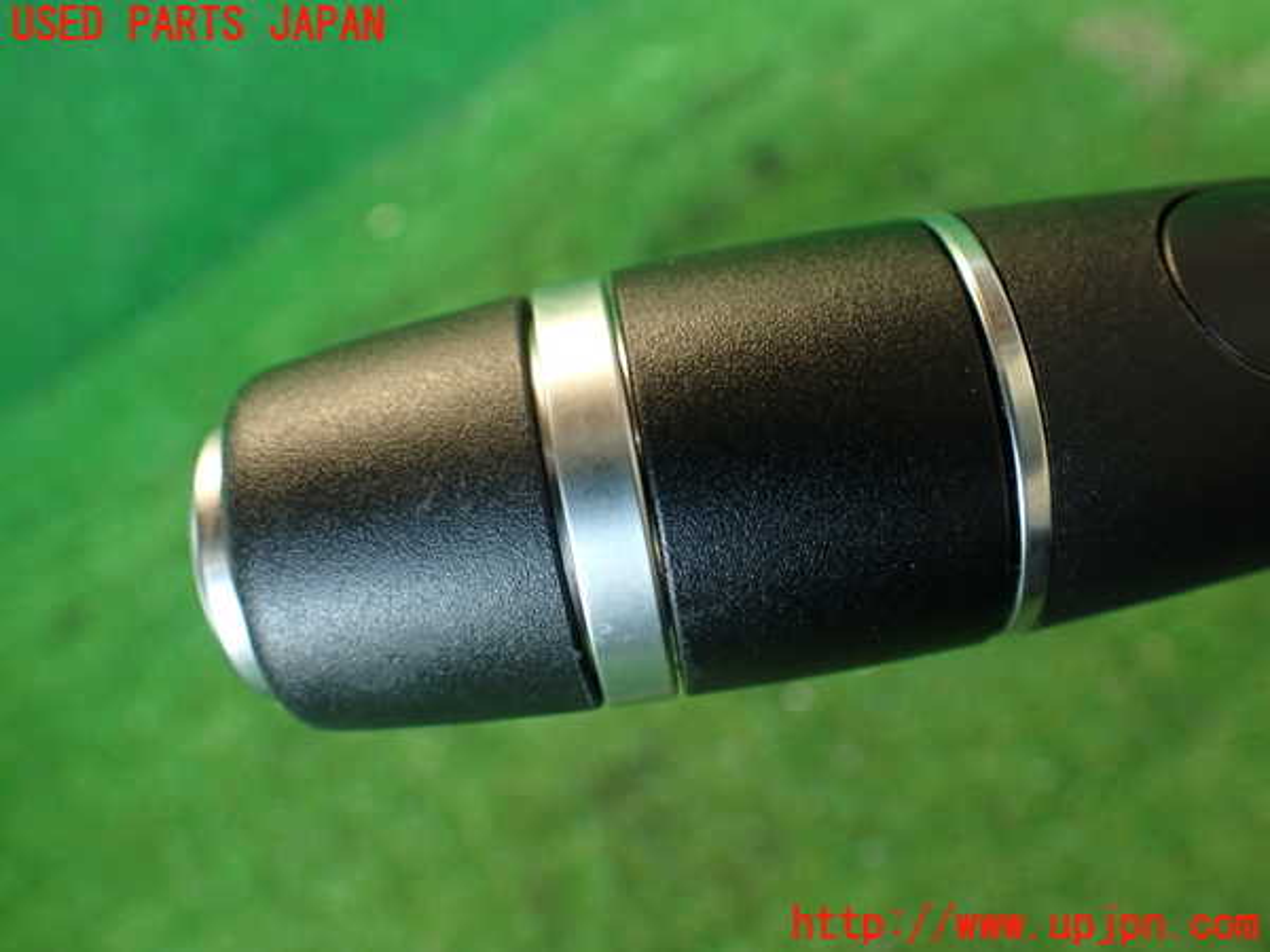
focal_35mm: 32
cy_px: 476
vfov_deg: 44.2
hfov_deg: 56.8
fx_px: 1174
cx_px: 635
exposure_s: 1/30
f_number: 2.4
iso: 250
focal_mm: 5.79
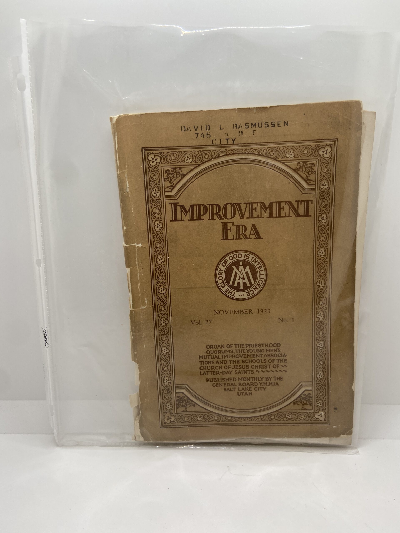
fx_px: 401
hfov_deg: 53.1
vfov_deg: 67.3
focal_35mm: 26
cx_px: 200
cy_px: 266
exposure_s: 1/415
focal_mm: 4.25
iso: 32
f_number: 1.8
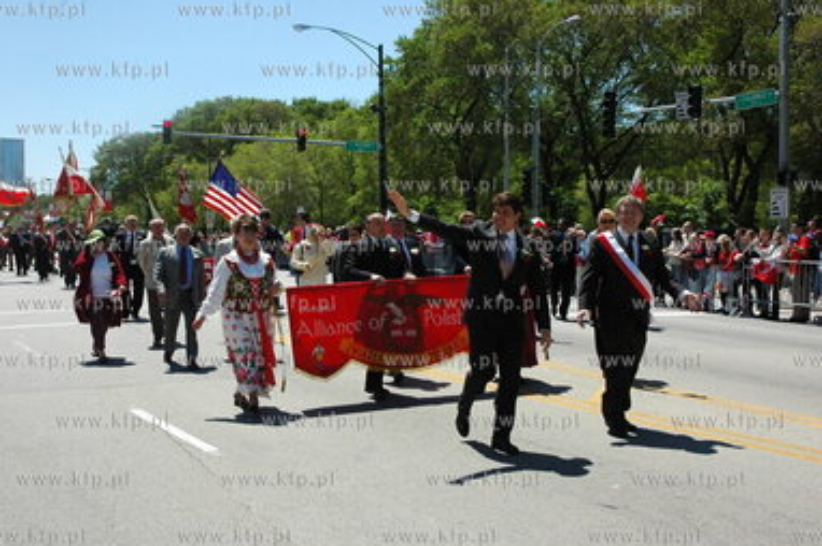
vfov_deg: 29.5
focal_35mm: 46
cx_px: 394
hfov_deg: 43.2
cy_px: 273
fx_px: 1039
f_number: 13
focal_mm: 29
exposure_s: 1/800
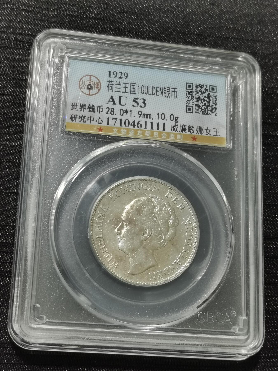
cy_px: 186
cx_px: 139
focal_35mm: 66
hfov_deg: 22.3
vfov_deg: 29.4
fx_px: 707
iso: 64
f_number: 1.8
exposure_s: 1/100
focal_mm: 5.58
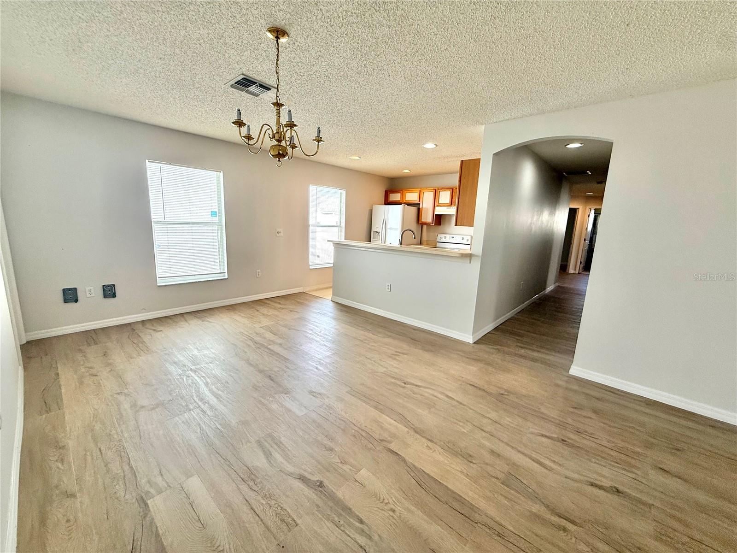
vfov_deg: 85.7
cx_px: 368
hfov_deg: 102.1
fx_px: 298
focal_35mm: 14
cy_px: 276
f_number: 2.2
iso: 100
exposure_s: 1/120
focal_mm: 2.22
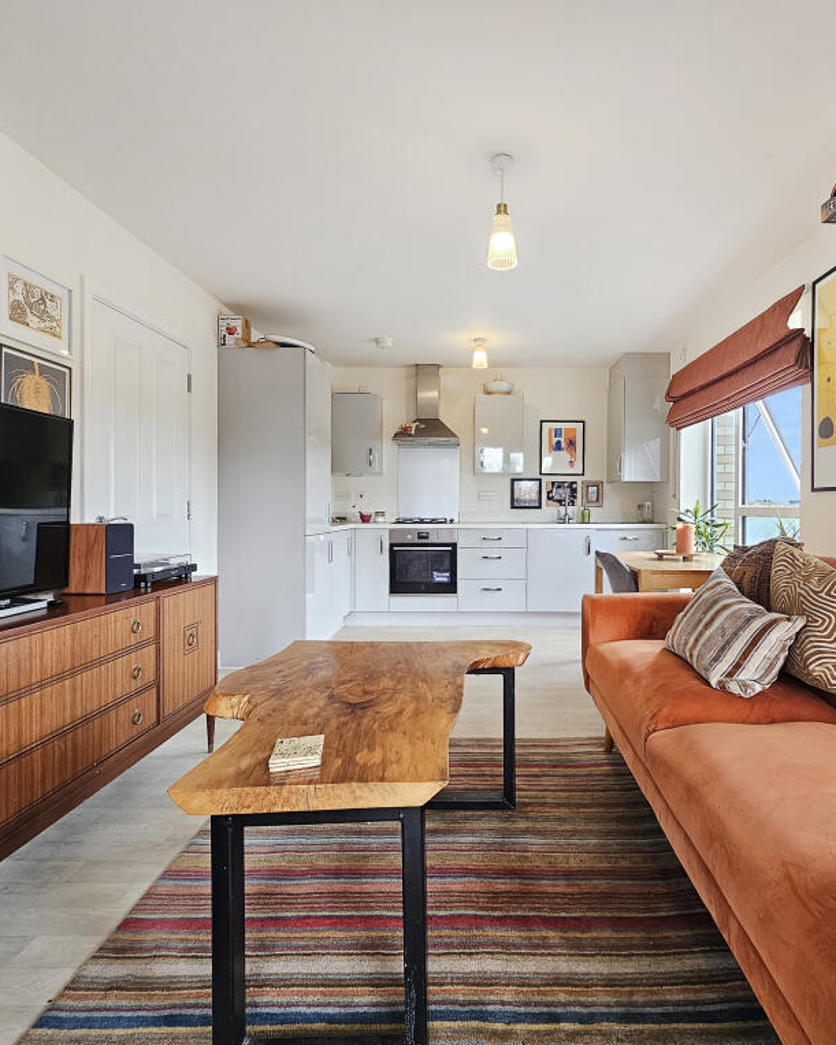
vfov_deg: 89.6
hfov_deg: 76.5
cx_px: 478
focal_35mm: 17
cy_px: 524
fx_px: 526
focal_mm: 2.2
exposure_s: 1/50
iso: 64
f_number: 2.2
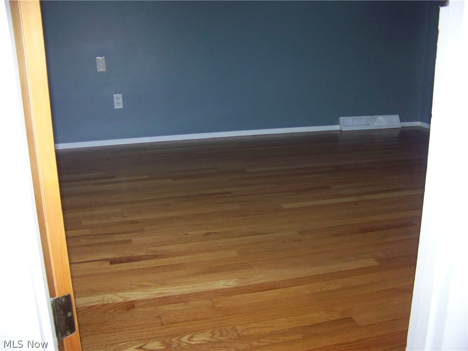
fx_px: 487
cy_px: 176
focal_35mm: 36
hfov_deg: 51.4
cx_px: 234
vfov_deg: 39.7
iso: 200
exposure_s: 1/30
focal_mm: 5.85
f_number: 2.8
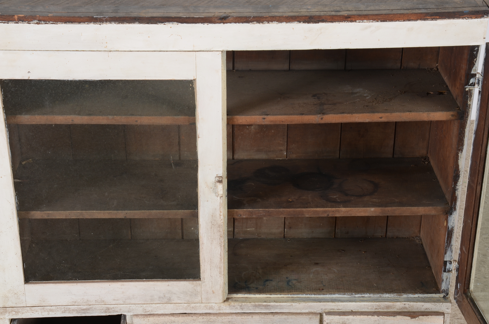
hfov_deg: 29.9
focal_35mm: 68
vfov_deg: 20.1
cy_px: 162
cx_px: 244
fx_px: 915
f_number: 13
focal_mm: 45
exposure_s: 1/100
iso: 125
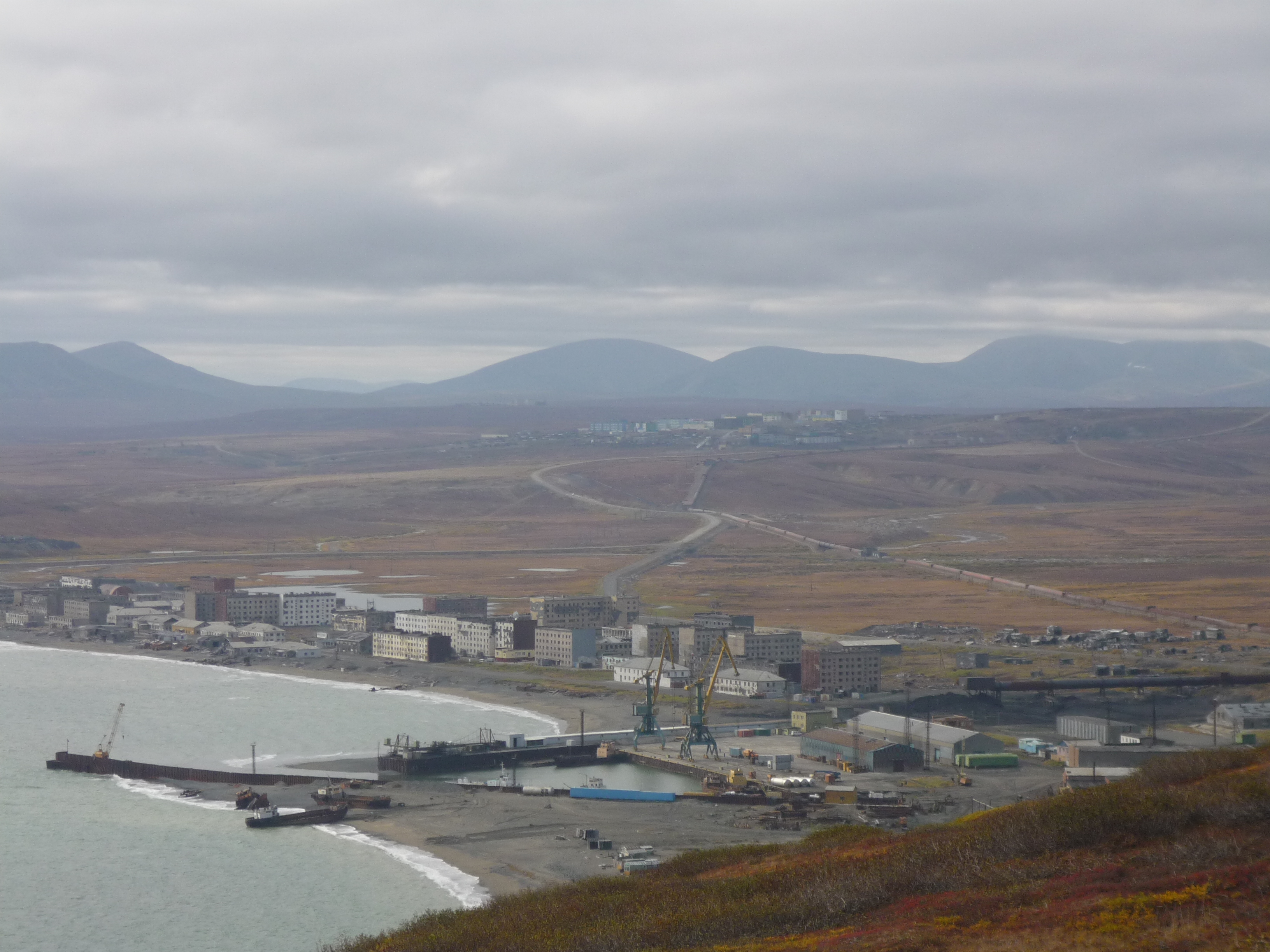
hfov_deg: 19.6
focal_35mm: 100
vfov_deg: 14.8
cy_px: 476
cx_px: 635
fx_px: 3669
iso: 125
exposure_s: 1/500
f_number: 5.1
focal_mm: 16.5
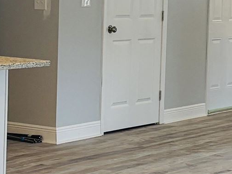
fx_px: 1058
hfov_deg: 12.5
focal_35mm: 158
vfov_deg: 9.4
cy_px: 70
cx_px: 173
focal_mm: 5.96
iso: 125
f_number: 1.6
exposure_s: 1/156
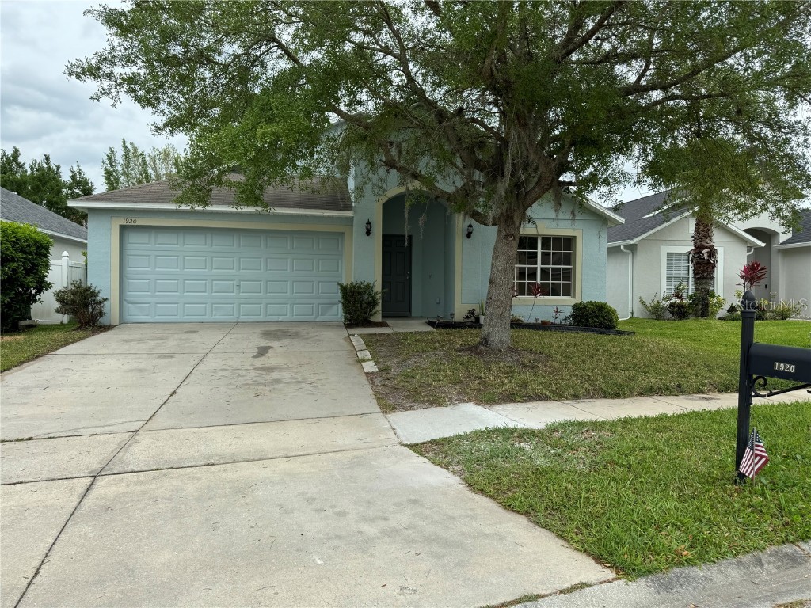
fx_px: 562
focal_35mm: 24
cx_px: 406
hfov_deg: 71.6
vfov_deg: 56.8
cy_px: 304
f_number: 1.78
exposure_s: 1/2105
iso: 80
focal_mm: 6.86
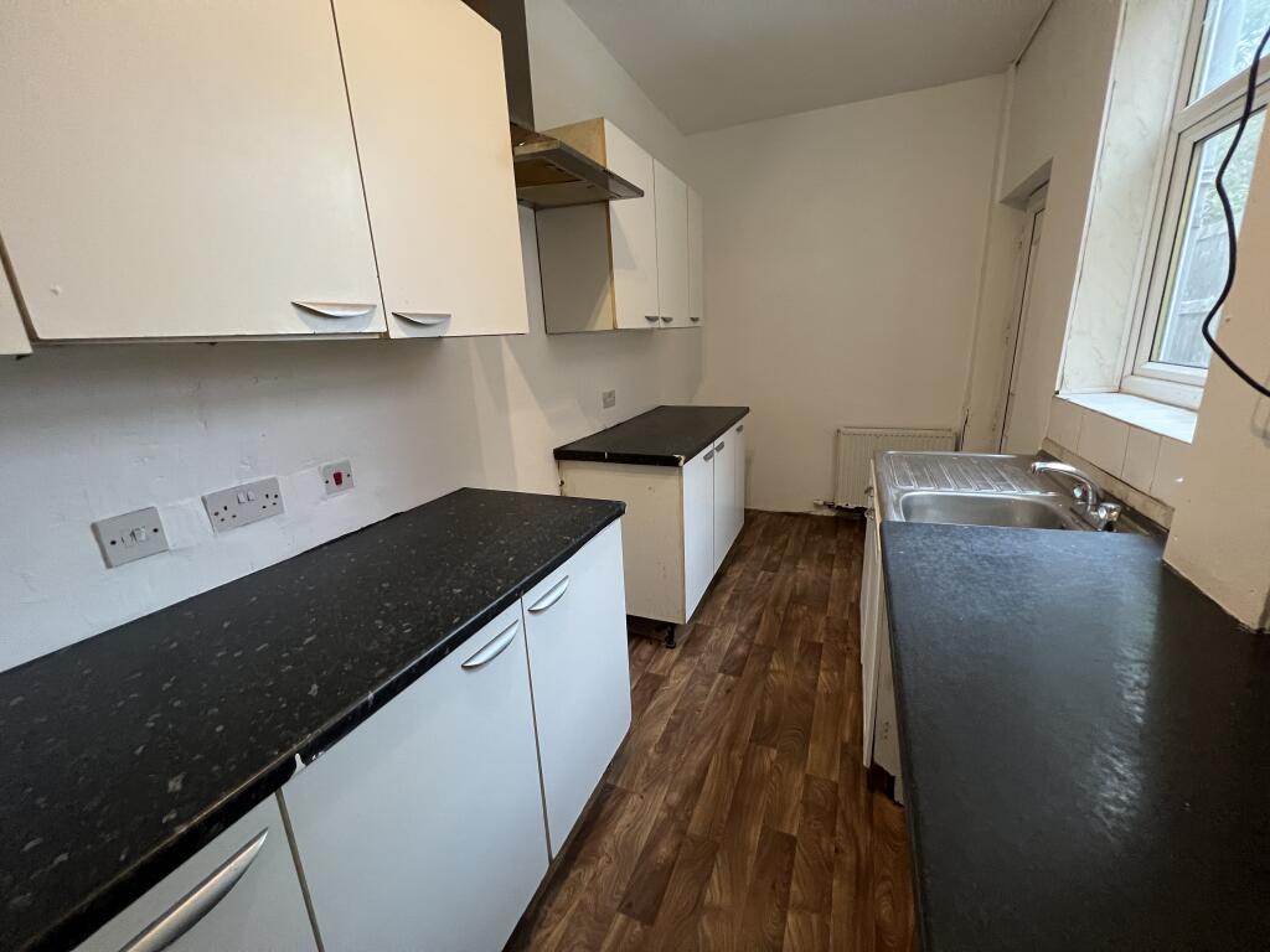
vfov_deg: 89.9
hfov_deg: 106.2
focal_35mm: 13
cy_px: 476
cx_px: 635
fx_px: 477
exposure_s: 1/50
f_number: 1.8
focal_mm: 1.57
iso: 400
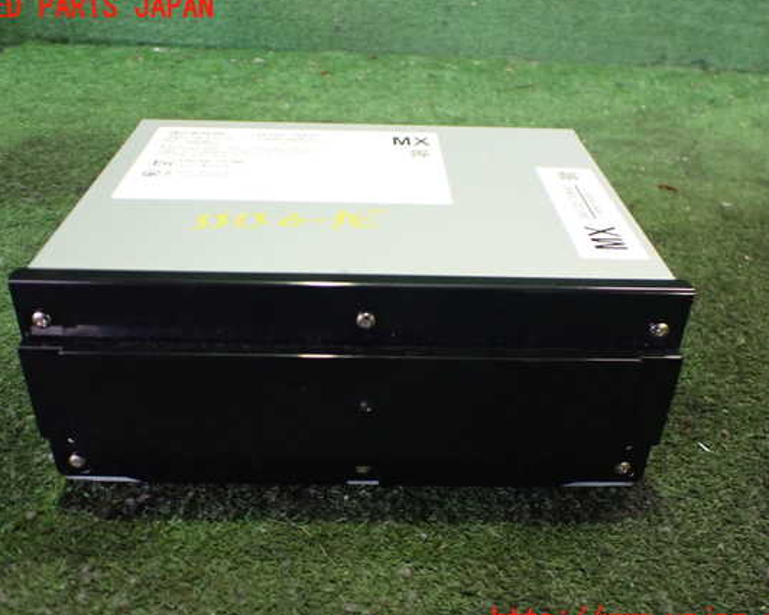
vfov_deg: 44.6
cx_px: 384
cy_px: 315
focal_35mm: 33
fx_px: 751
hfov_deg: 54.2
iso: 800
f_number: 2.3
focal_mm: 5.4
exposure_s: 1/40
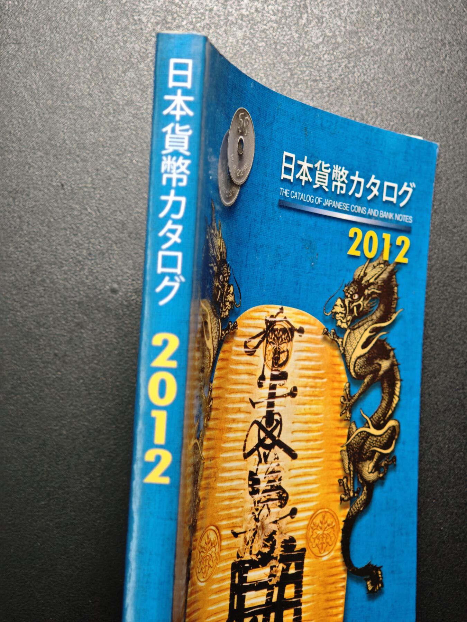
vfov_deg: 32.2
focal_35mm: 60
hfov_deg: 24.4
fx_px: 1079
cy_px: 311
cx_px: 234
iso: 800
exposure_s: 1/82.2
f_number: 2
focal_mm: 9
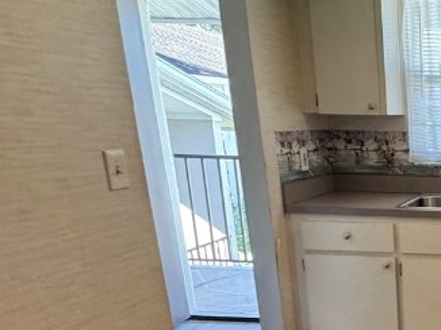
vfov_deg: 31.7
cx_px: 551
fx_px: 560
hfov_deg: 33.4
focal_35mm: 44
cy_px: 277
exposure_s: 1/120
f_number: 2.2
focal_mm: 2.22
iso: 250
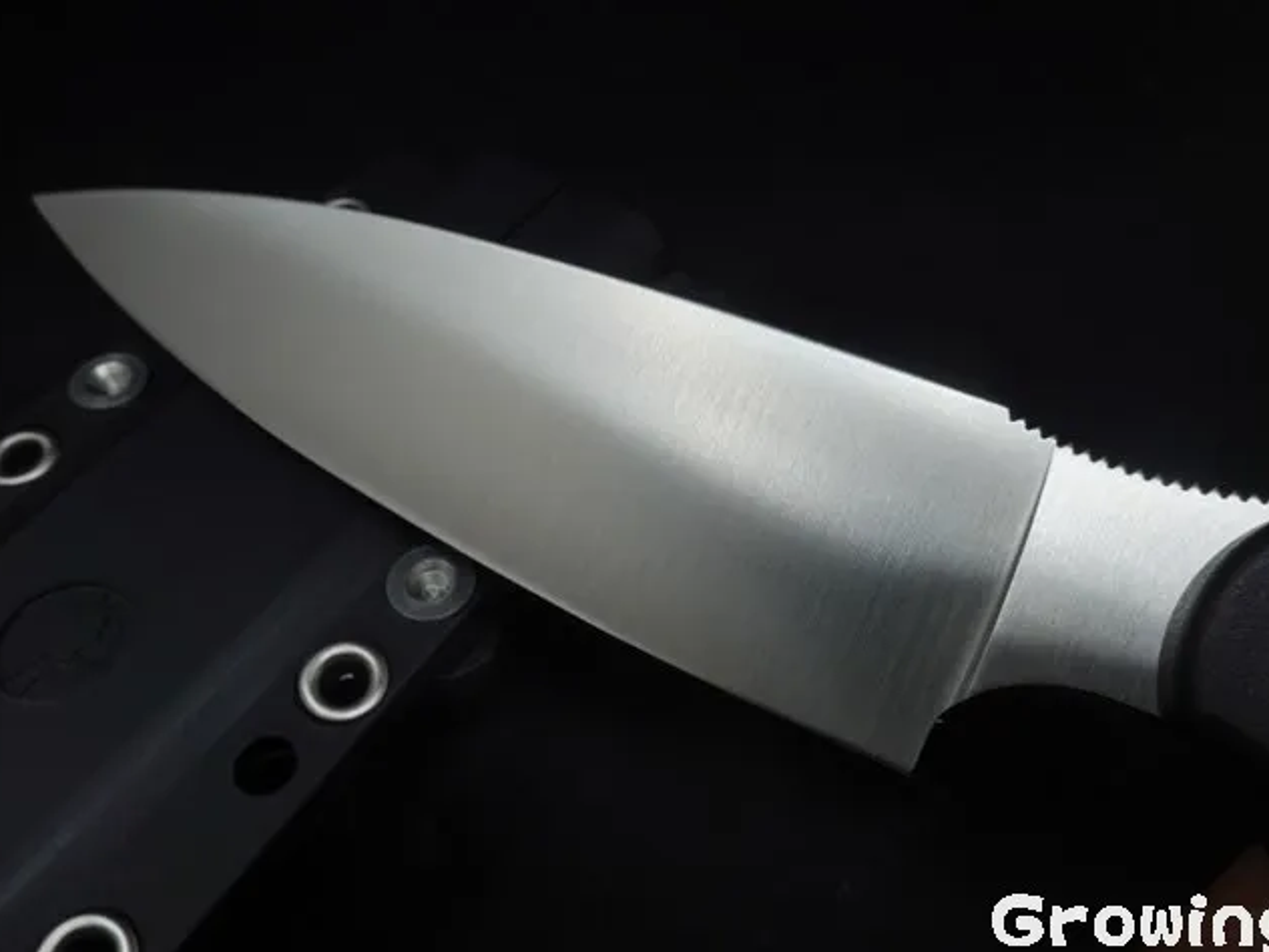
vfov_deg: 51.3
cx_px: 616
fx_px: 990
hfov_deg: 65.3
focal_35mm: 27
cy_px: 493
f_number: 10
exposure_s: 1/30
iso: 160
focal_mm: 9
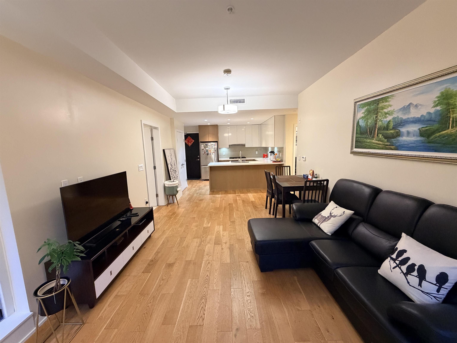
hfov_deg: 102.1
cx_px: 228
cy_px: 172
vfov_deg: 85.7
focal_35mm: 14
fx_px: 185
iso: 400
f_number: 2.2
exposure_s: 1/60
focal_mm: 2.22
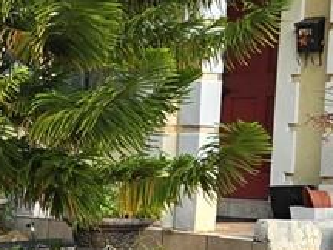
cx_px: -637
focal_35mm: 170
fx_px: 1635
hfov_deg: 9.4
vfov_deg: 8.7
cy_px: 282
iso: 20
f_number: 1.7
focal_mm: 6.3
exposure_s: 1/180
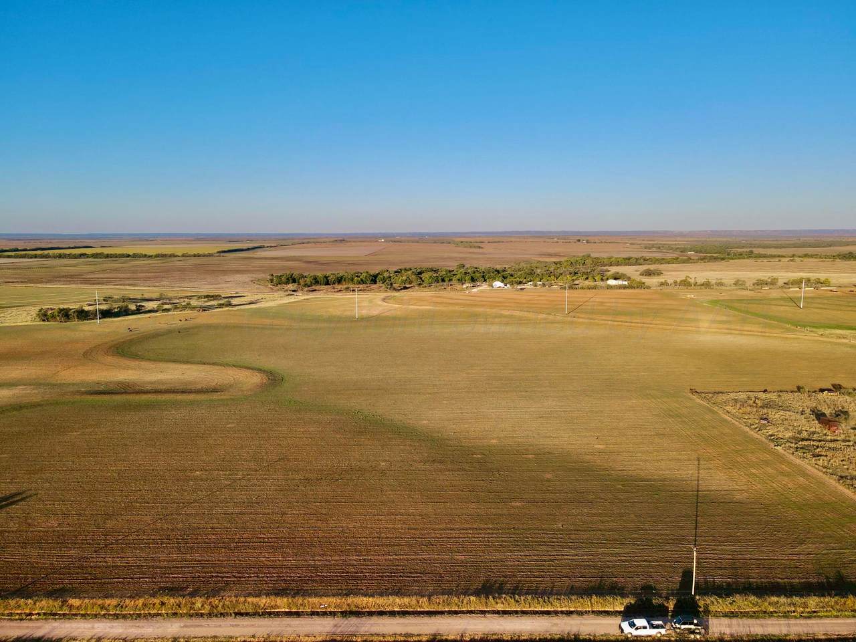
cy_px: 321
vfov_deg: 56.8
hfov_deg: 71.6
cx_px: 428
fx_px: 593
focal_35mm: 24
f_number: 2.8
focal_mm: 4.5
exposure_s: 1/320
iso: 100
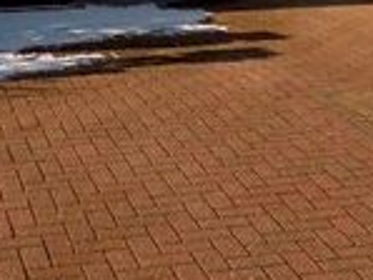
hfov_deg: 18.1
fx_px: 1165
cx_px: 103
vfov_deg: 12.8
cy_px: -174
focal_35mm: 108
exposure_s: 1/500
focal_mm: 4
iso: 80
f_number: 3.1
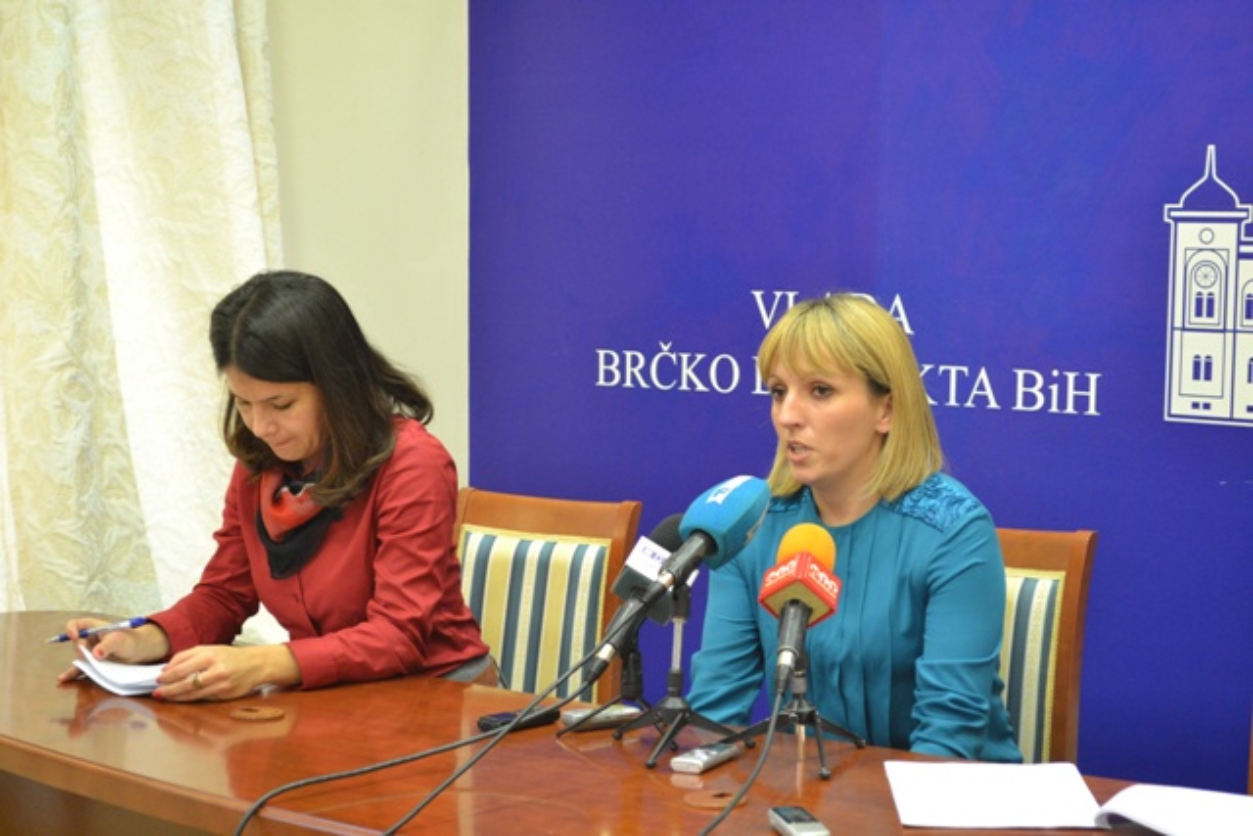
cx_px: 626
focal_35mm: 66
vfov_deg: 20.6
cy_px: 418
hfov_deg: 30.5
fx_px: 2298
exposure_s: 1/30
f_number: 5.3
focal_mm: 44
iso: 1600
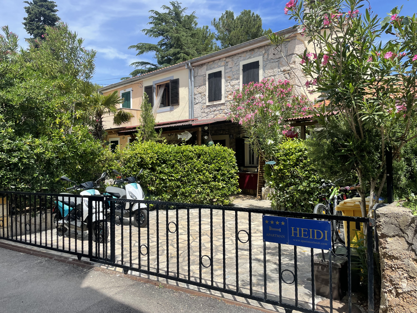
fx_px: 313
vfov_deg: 53.1
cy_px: 156
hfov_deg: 67.3
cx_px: 208
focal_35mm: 26
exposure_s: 1/2618
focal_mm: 4.2
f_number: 1.6
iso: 32
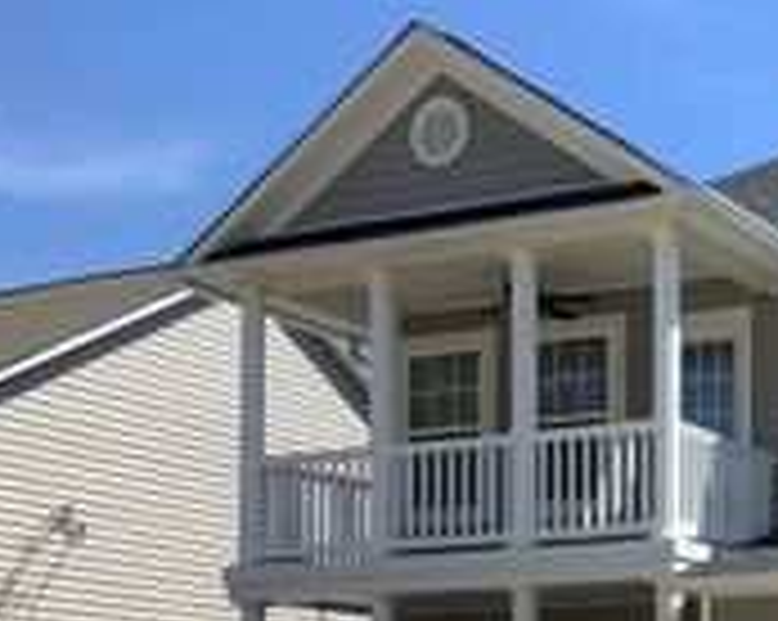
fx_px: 1886
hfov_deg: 21.9
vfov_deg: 18.0
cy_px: 695
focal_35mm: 82
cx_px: 886
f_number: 1.8
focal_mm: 3
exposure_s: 1/2227
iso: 16
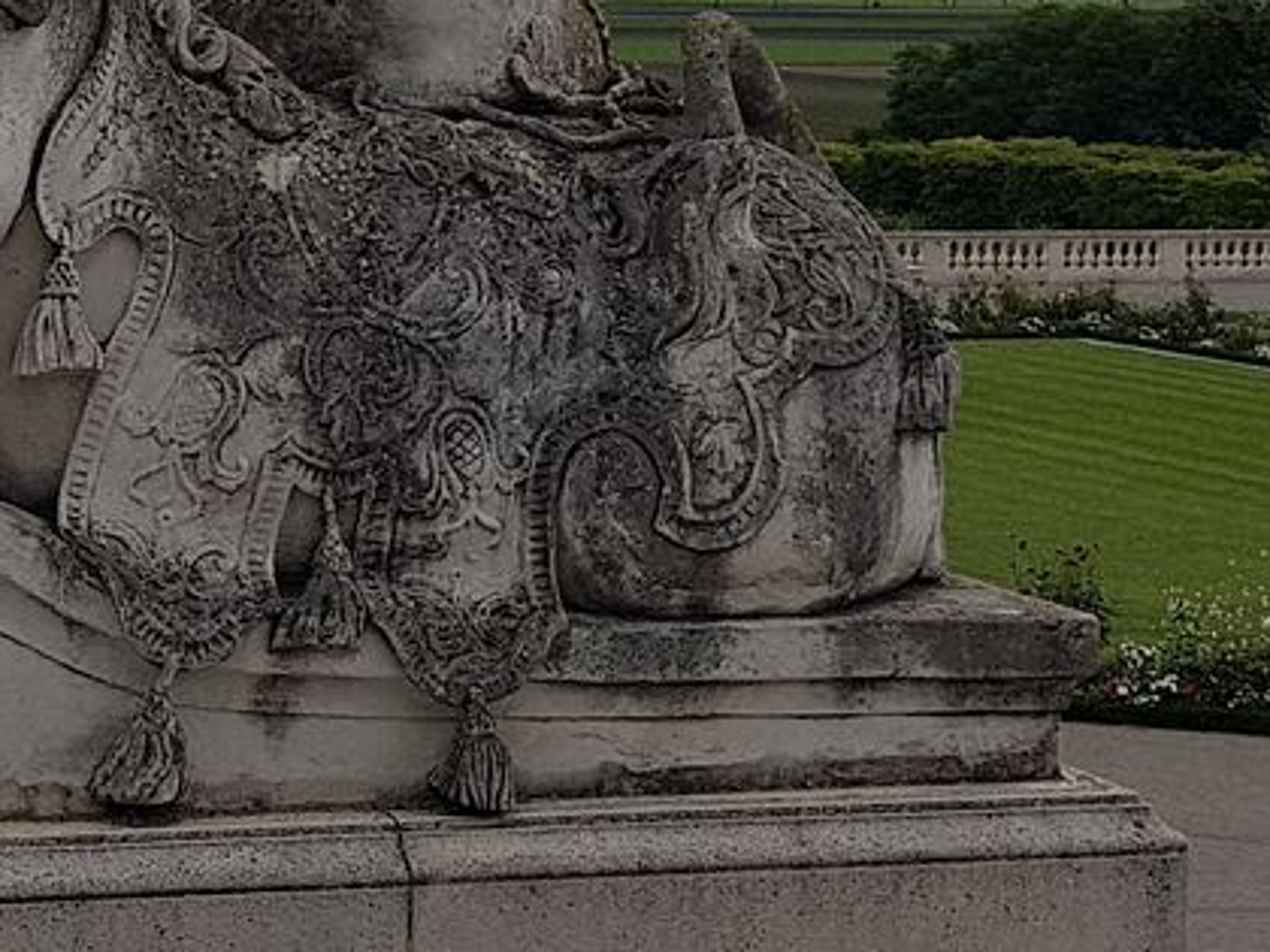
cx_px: -299
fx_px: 3632
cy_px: 12
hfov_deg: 18.7
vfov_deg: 14.7
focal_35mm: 99
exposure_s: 1/4544
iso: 50
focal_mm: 4.2
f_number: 1.7
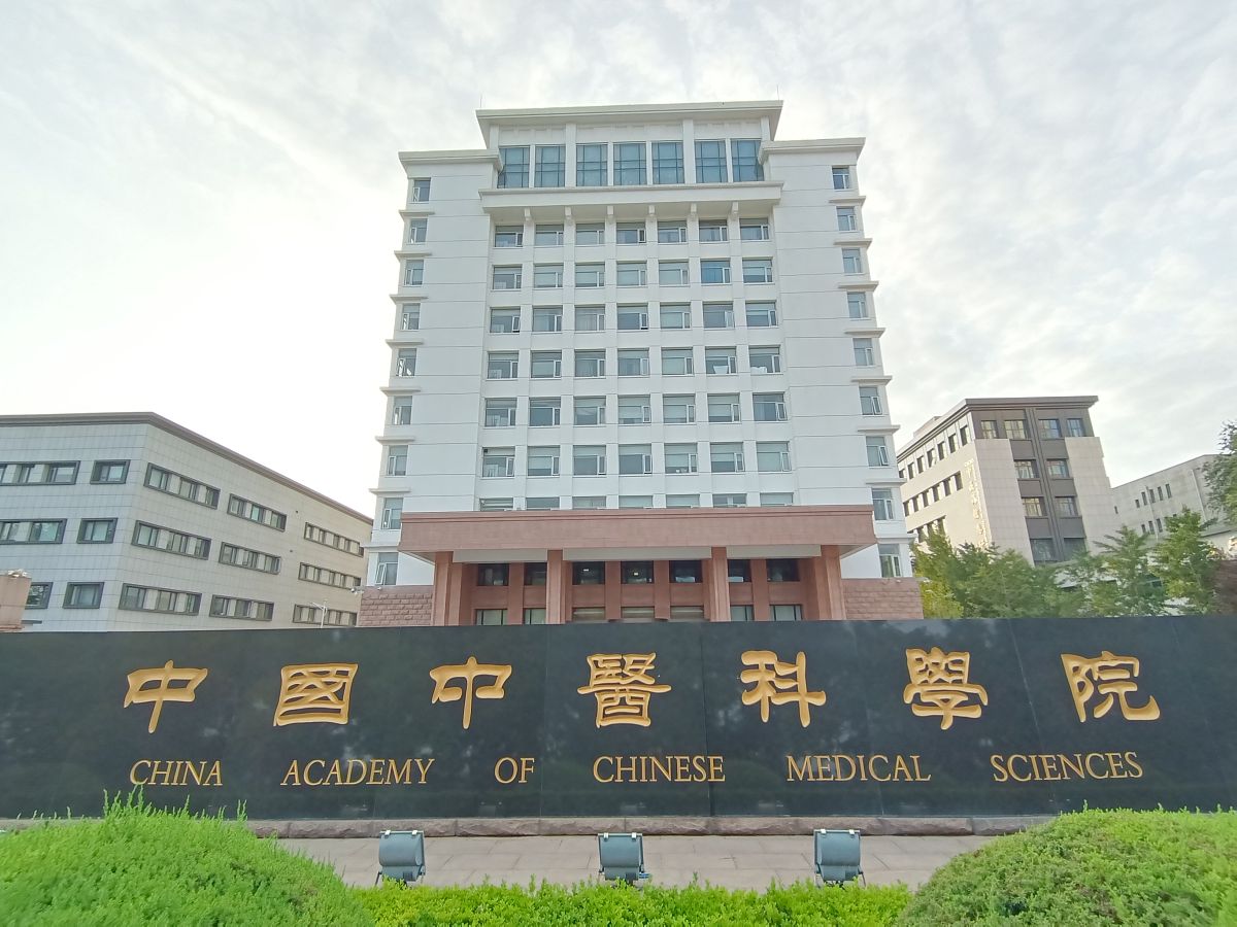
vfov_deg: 74.7
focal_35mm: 17
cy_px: 464
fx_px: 607
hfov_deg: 91.0
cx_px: 618
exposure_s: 1/131
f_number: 2.4
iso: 109
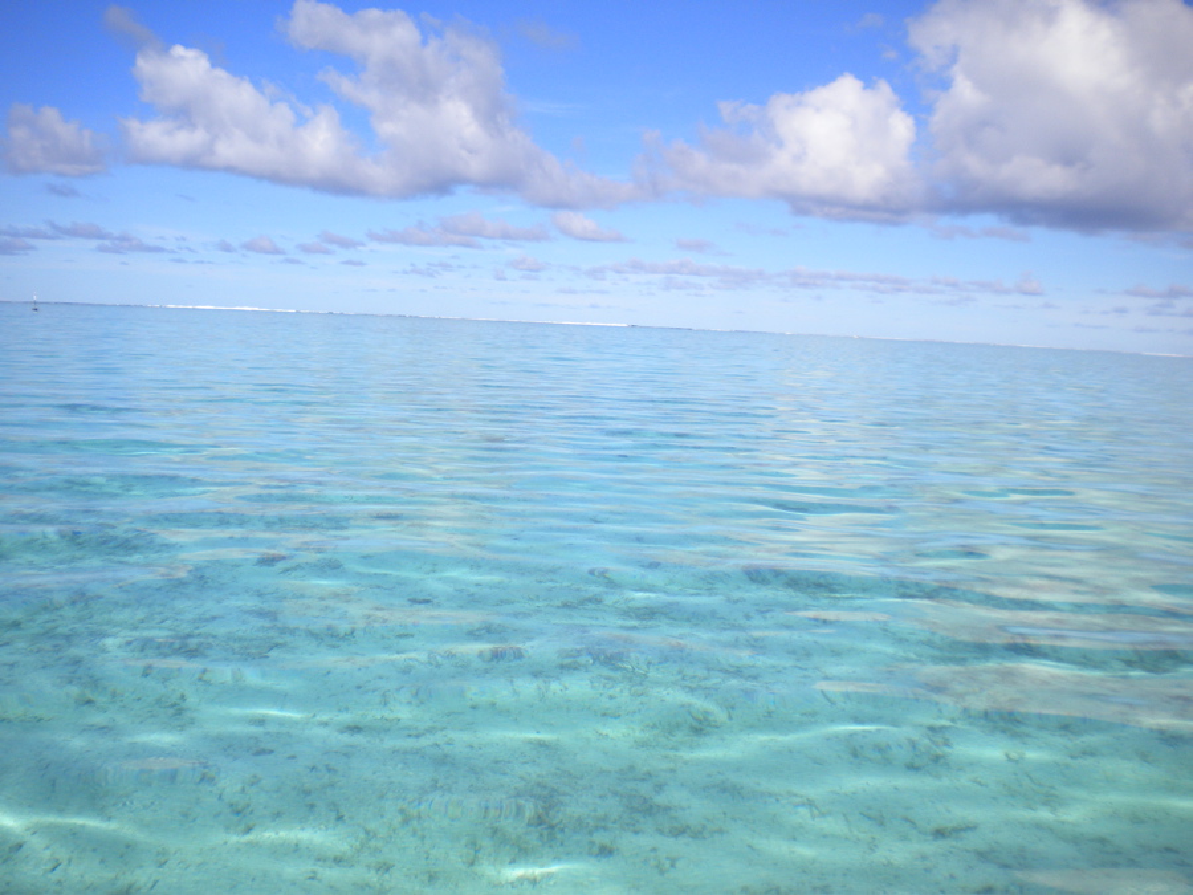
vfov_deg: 40.7
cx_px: 596
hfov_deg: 52.6
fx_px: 1206
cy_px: 448
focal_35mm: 35
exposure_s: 1/1000
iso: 80
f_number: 4.6
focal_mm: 6.3
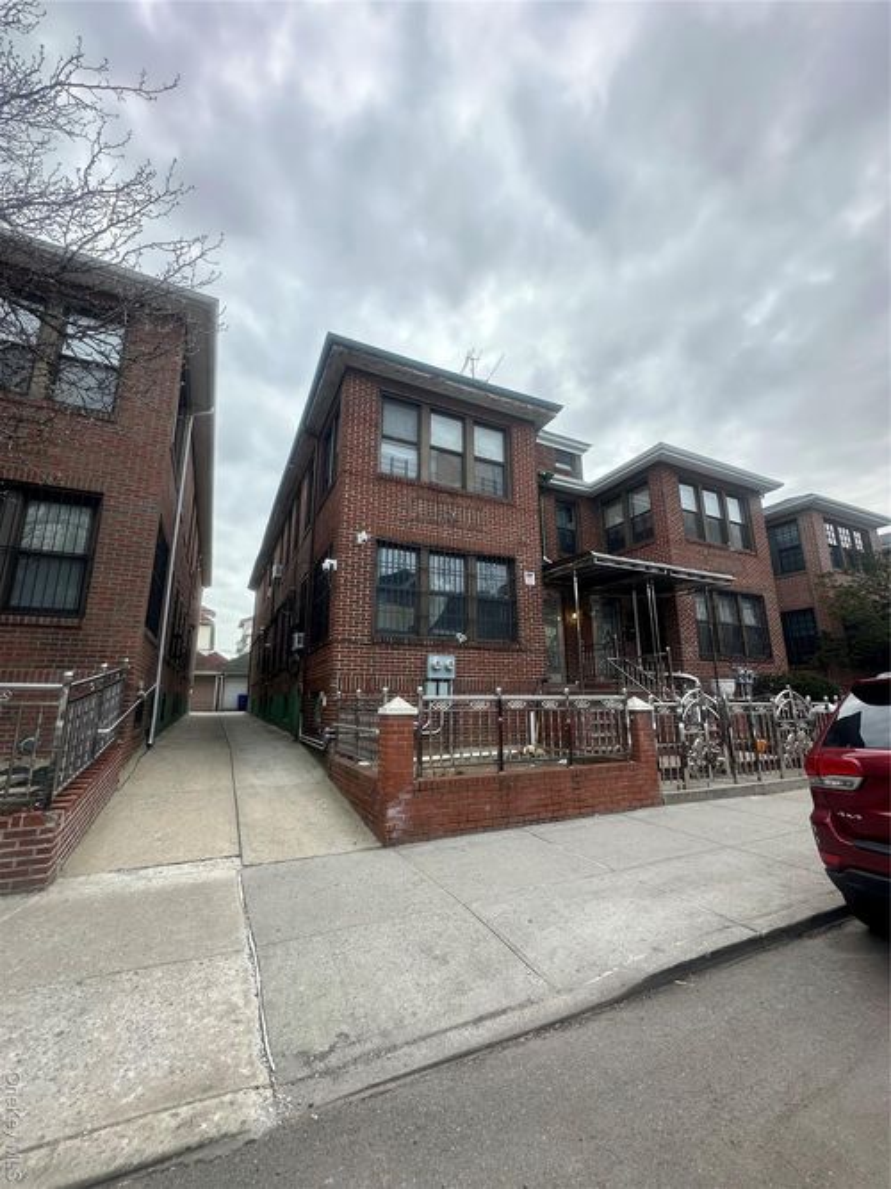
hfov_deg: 85.7
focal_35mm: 14
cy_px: 594
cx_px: 446
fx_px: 481
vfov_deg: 102.1
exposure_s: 1/245
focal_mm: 2.22
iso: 40
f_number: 2.2
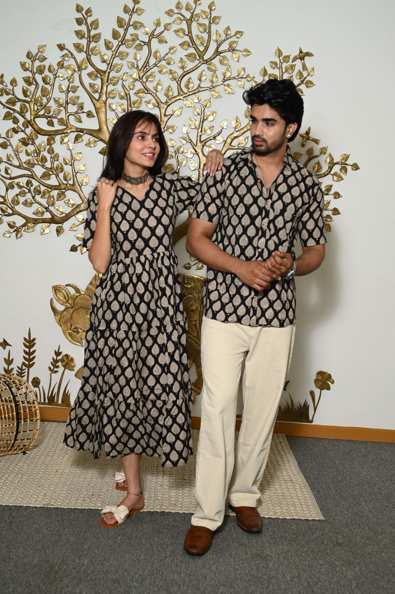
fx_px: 692
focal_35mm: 42
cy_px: 297
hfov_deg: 31.8
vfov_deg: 46.4
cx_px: 198
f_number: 5.6
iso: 400
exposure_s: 1/160
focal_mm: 42
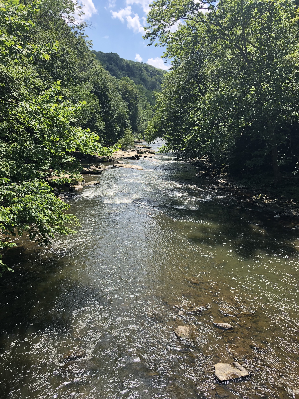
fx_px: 322
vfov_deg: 63.4
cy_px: 200
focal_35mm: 28
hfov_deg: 49.7
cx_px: 150
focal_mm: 3.99
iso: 20
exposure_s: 1/842
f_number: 1.8
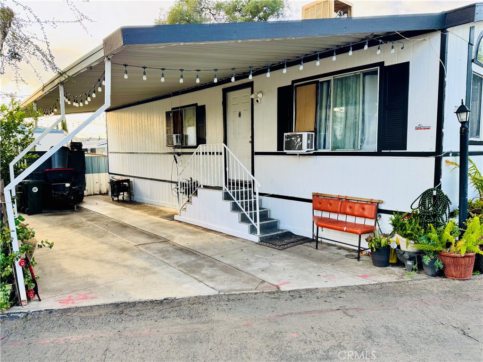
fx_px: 335
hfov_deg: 71.6
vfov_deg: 56.8
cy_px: 181
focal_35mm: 24
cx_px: 242
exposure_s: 1/249
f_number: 1.78
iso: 64
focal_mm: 6.76
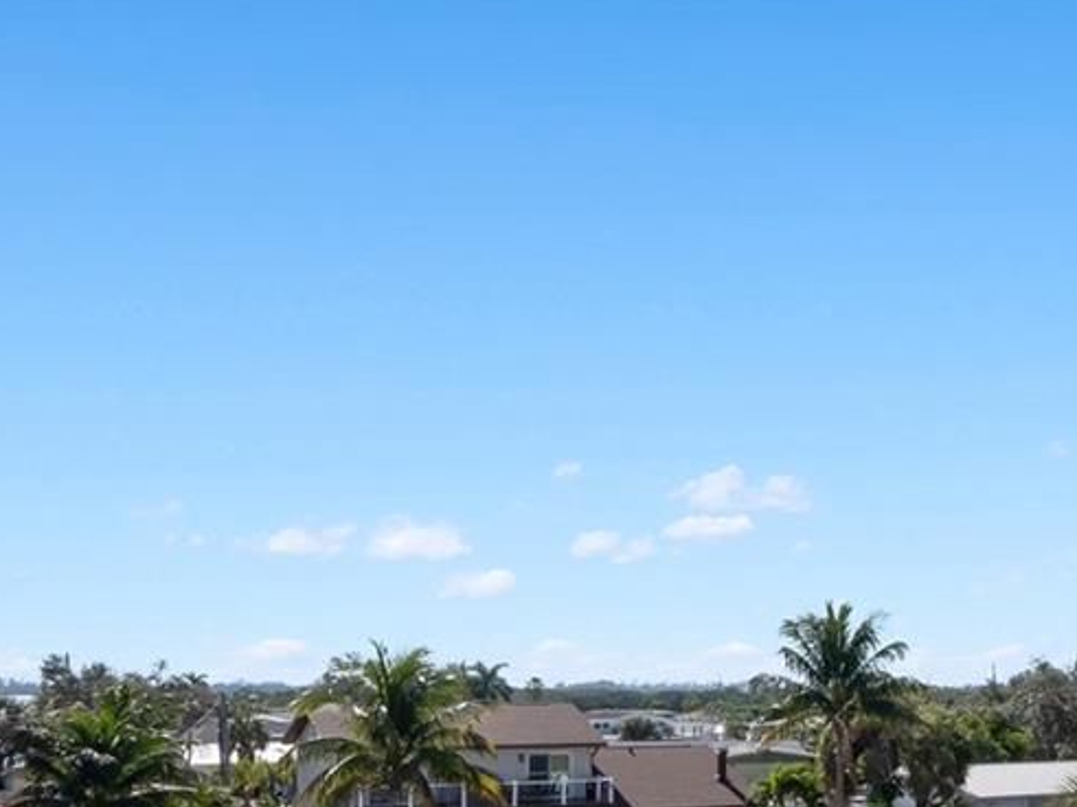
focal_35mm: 49
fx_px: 1511
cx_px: 1288
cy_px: 680
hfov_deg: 32.5
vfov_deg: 29.0
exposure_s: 1/125
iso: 100
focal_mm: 15.5
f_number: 14
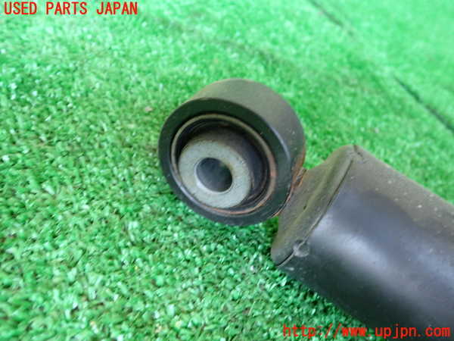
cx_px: 227
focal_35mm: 30
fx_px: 393
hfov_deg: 60.0
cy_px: 170
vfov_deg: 46.8
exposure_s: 1/30
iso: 500
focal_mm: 5.4
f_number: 2.3
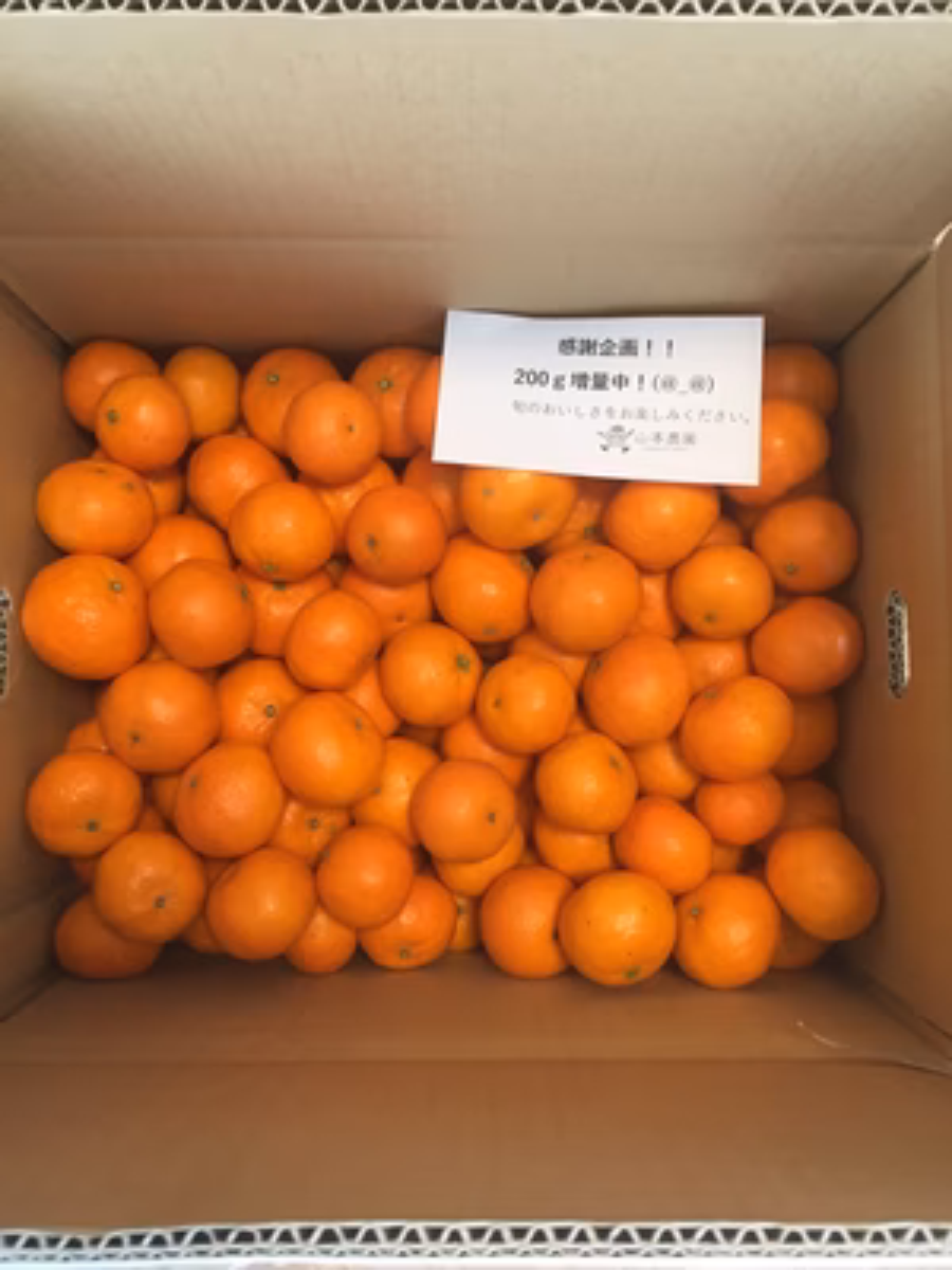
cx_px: 476
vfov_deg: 61.7
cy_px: 635
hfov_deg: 48.2
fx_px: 1063
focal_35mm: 29
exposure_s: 1/30
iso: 80
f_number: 2.2
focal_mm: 4.15
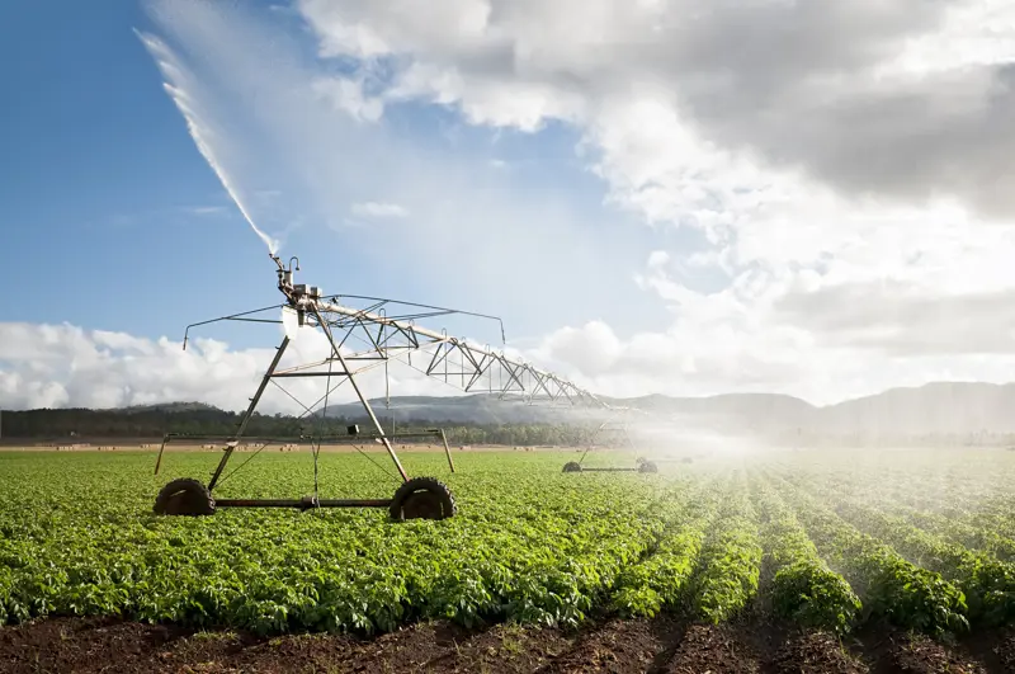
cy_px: 337
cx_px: 508
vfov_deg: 36.8
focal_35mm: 36
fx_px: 1014
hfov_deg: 53.2
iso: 200
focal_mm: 24
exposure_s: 1/320
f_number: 9
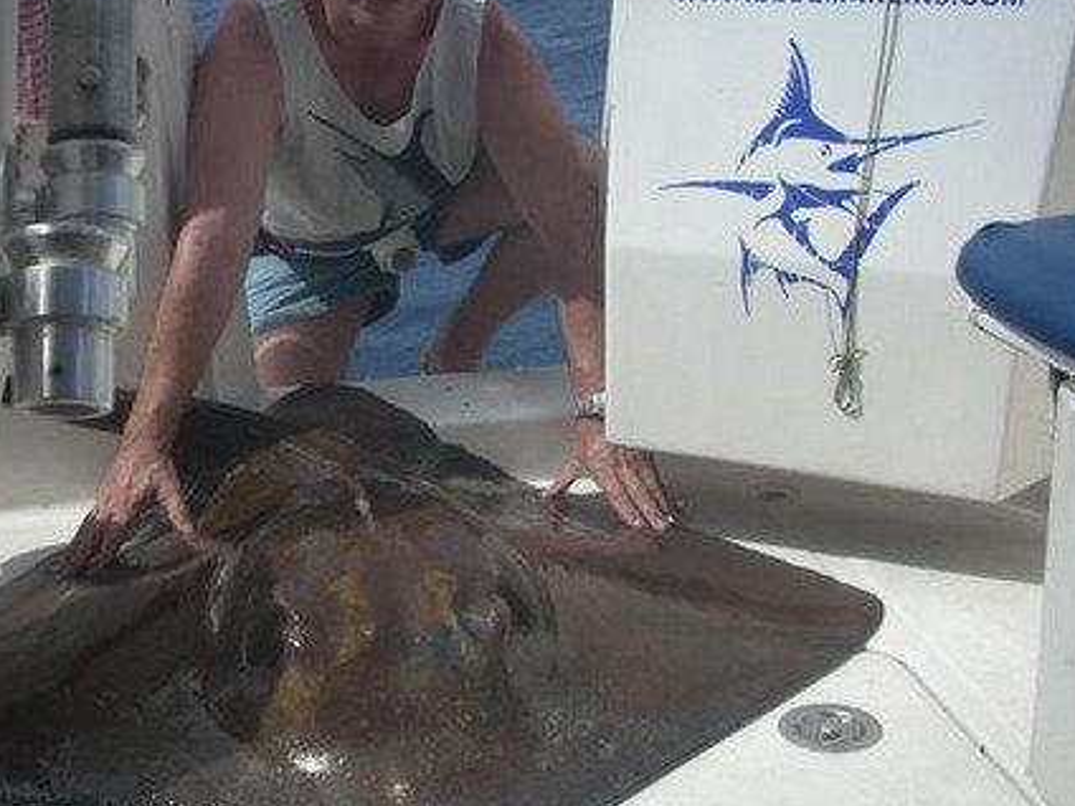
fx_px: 1708
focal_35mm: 55
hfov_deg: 34.6
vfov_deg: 26.5
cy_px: 314
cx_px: 365
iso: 64
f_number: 5.6
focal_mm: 6.2
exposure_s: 1/594
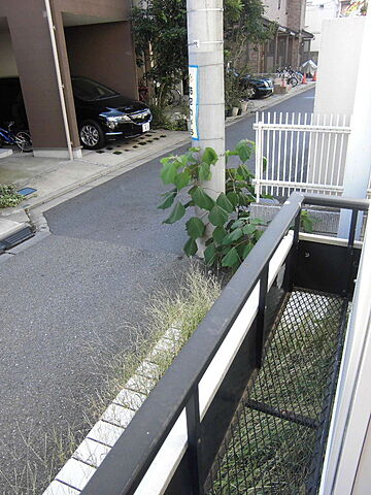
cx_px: 186
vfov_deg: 67.3
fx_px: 372
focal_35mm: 26
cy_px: 248
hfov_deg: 53.1
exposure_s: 1/125
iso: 100
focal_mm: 4.7
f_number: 2.8
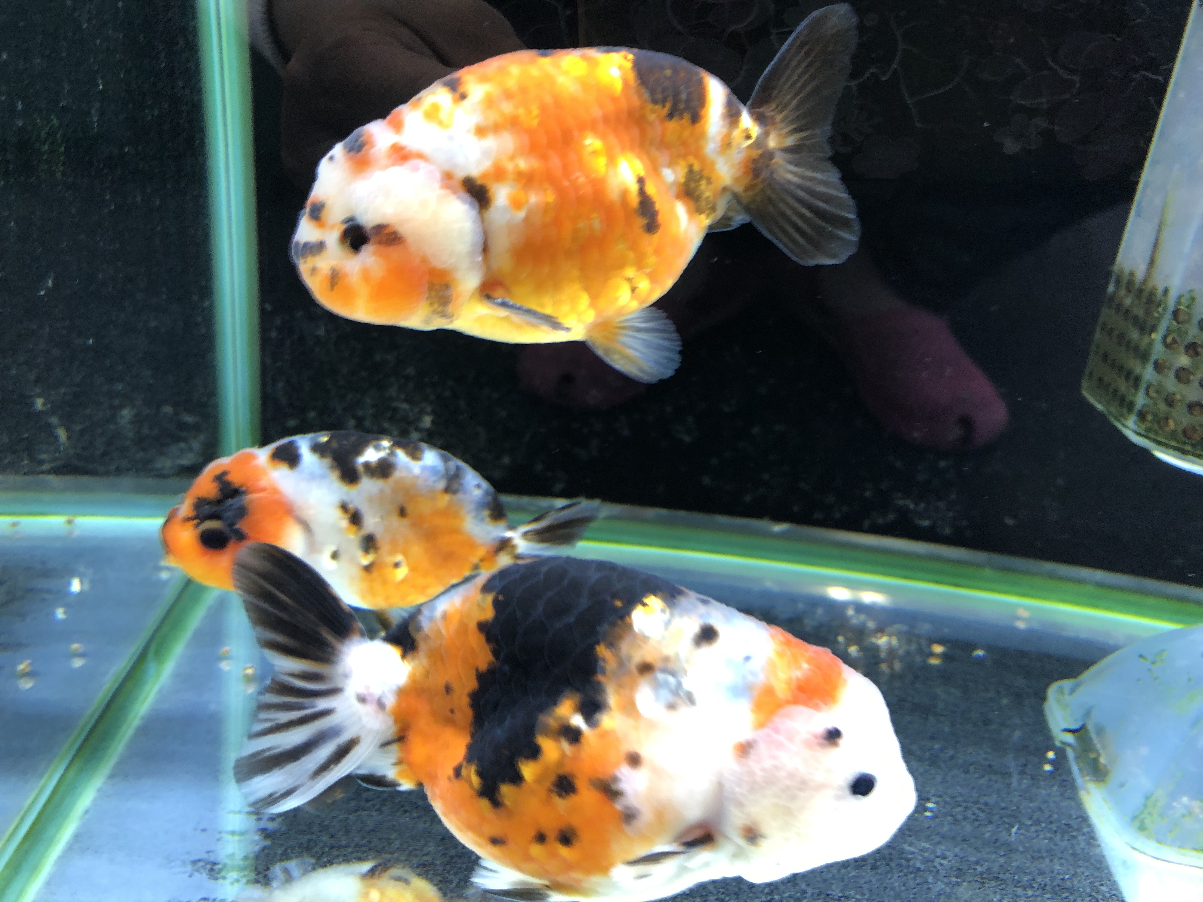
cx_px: 602
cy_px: 451
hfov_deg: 63.4
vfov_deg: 49.7
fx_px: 973
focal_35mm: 28
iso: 40
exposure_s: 1/20
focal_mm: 3.99
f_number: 1.8
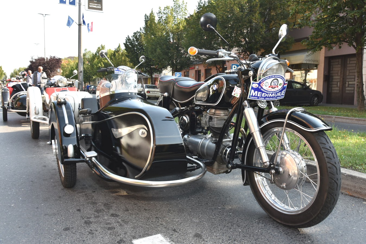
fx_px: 305
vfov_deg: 43.6
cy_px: 122
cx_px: 183
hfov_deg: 61.9
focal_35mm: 30
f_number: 8
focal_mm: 30
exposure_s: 1/200
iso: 400
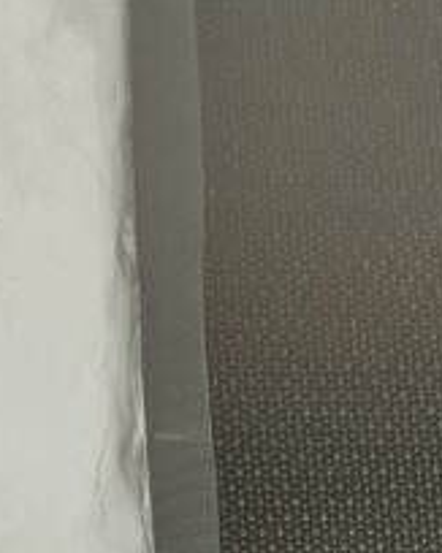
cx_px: -453
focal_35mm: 137
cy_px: 537
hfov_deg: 10.3
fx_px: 2242
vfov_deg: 13.9
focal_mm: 3.99
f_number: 1.8
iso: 40
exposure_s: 1/60
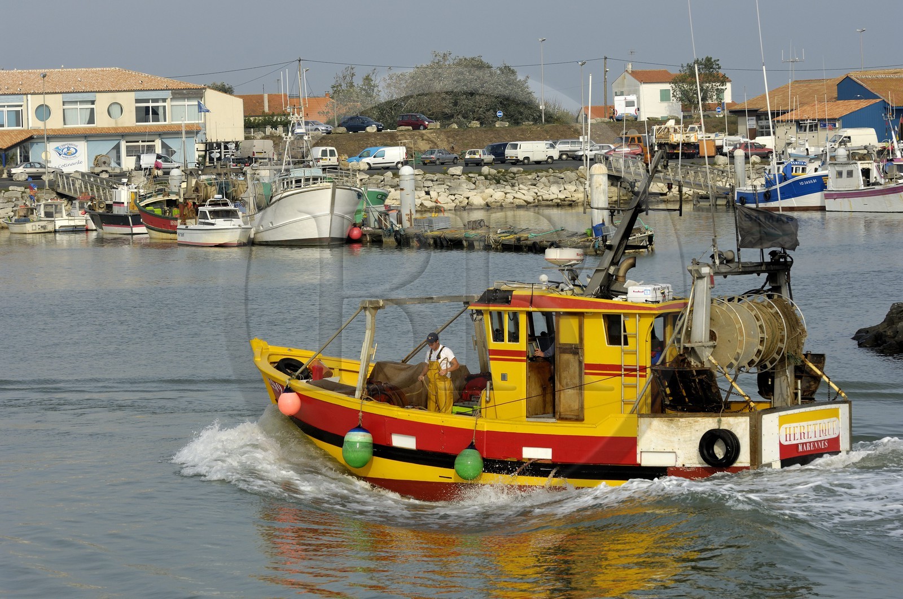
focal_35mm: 120
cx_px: 452
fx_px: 3006
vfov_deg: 11.4
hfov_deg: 17.1
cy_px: 300
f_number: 6
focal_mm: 80
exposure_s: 1/400
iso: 100
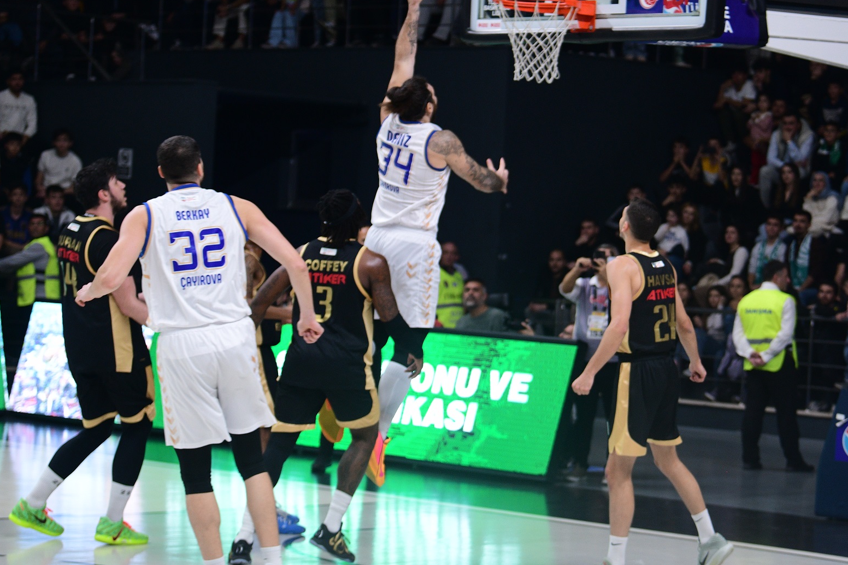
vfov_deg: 11.8
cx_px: 510
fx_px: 2732
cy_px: 211
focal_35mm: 116
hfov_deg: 17.6
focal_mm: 72
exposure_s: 1/640
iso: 1000
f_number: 2.8
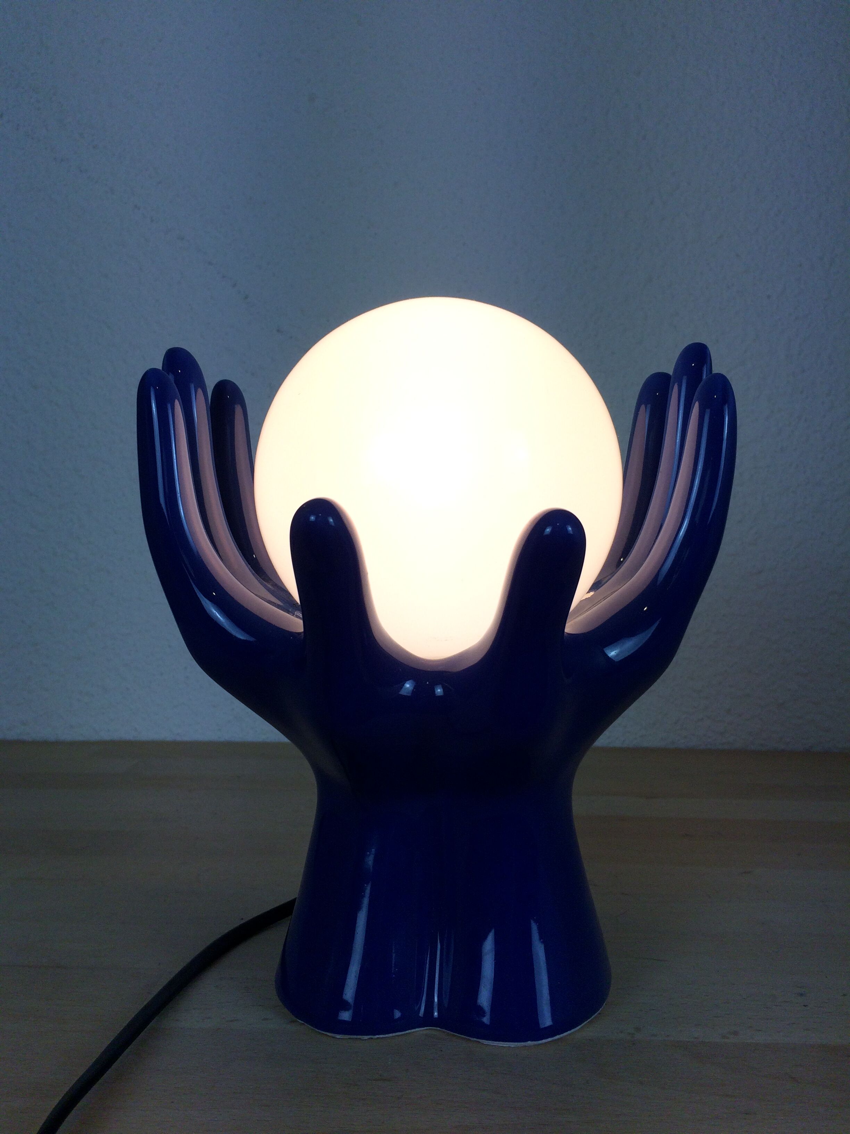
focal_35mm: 29
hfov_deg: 48.2
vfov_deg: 61.7
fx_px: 949
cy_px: 567
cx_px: 425
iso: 32
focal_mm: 4.15
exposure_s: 1/270
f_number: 2.2
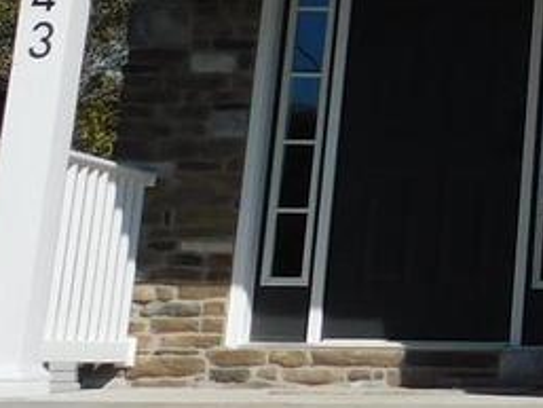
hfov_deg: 13.5
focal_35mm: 129
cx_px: 1027
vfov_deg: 10.9
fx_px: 2024
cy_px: -283
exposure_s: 1/1000
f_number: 6
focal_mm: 4
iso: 125
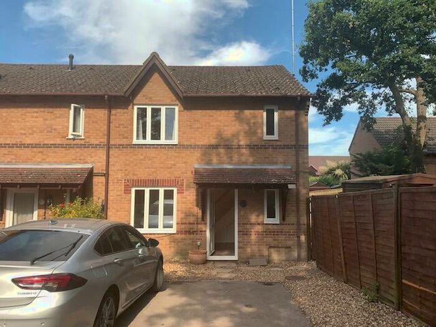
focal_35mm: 26
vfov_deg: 53.1
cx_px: 218
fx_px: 327
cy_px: 164
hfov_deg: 67.3
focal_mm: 4.25
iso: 32
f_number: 1.8
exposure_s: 1/1536
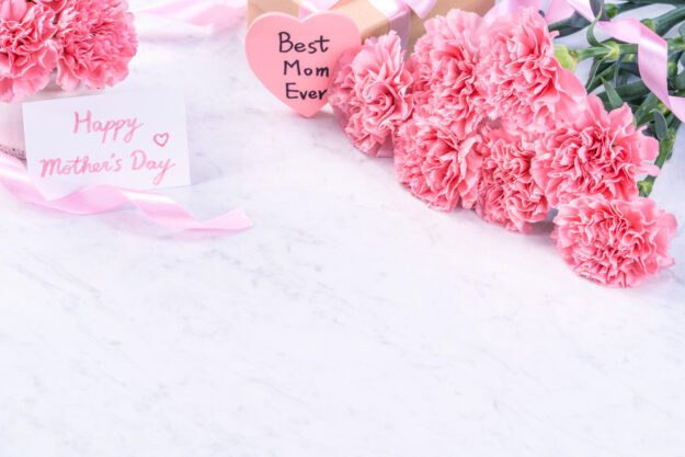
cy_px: 228
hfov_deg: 16.0
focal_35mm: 128
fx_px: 2436
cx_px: 342
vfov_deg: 10.7
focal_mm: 128
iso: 100
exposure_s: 1/60
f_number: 11
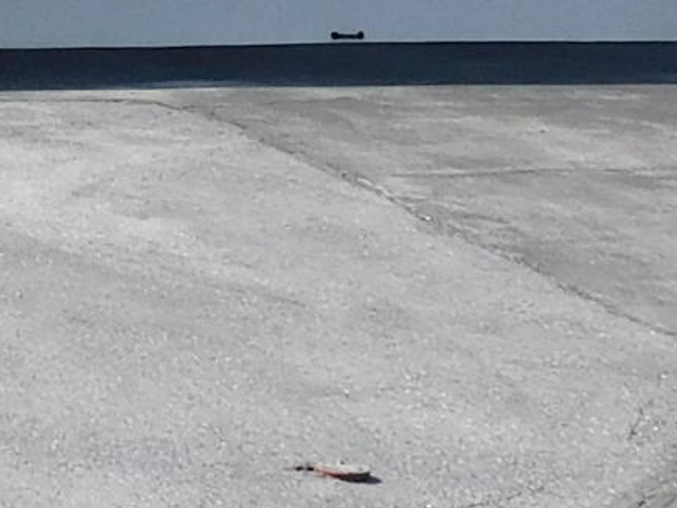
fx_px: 3227
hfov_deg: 10.8
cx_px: -711
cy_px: -312
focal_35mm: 165
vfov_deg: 8.7
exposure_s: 1/640
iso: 125
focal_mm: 4.3
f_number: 3.3
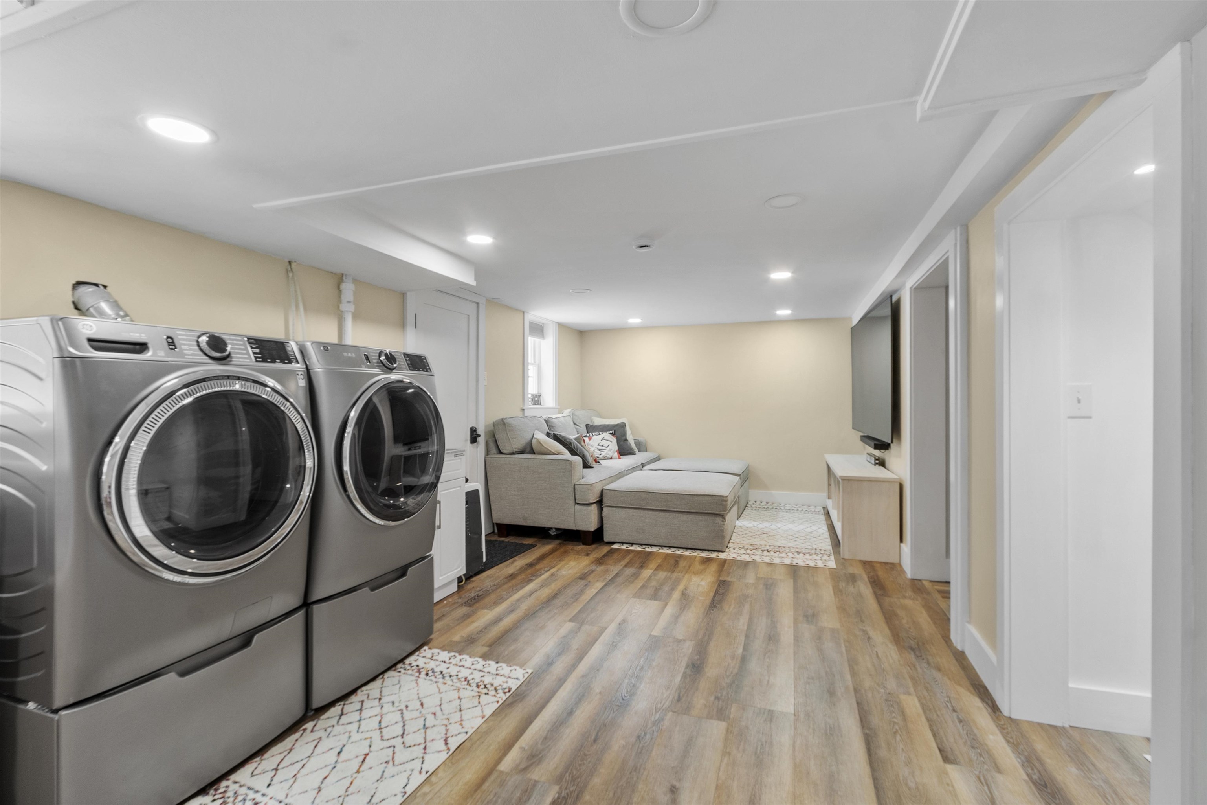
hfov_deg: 100.4
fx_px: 503
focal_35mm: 15
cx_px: 604
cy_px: 402
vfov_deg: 77.3
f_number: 8
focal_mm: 10
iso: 320
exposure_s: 1.3
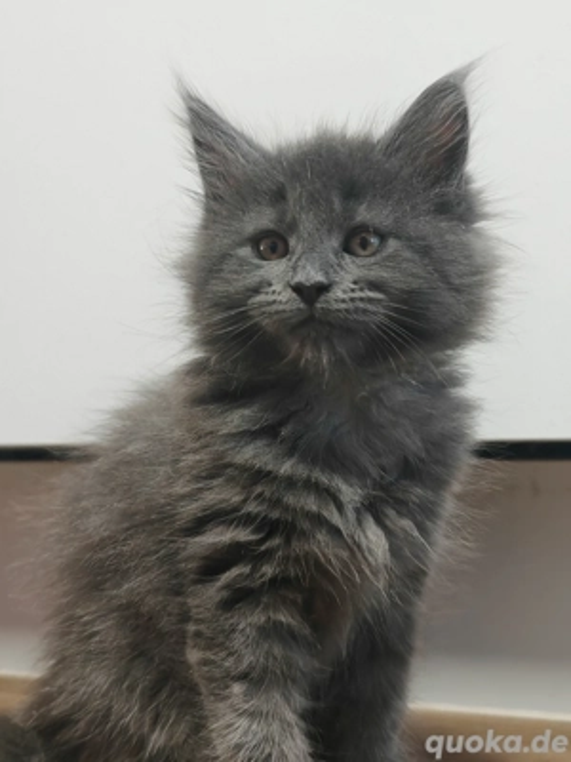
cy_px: 381
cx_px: 286
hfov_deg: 32.9
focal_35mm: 44
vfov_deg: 42.9
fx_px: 968
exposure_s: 1/100
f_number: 1.6
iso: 1250
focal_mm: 7.62
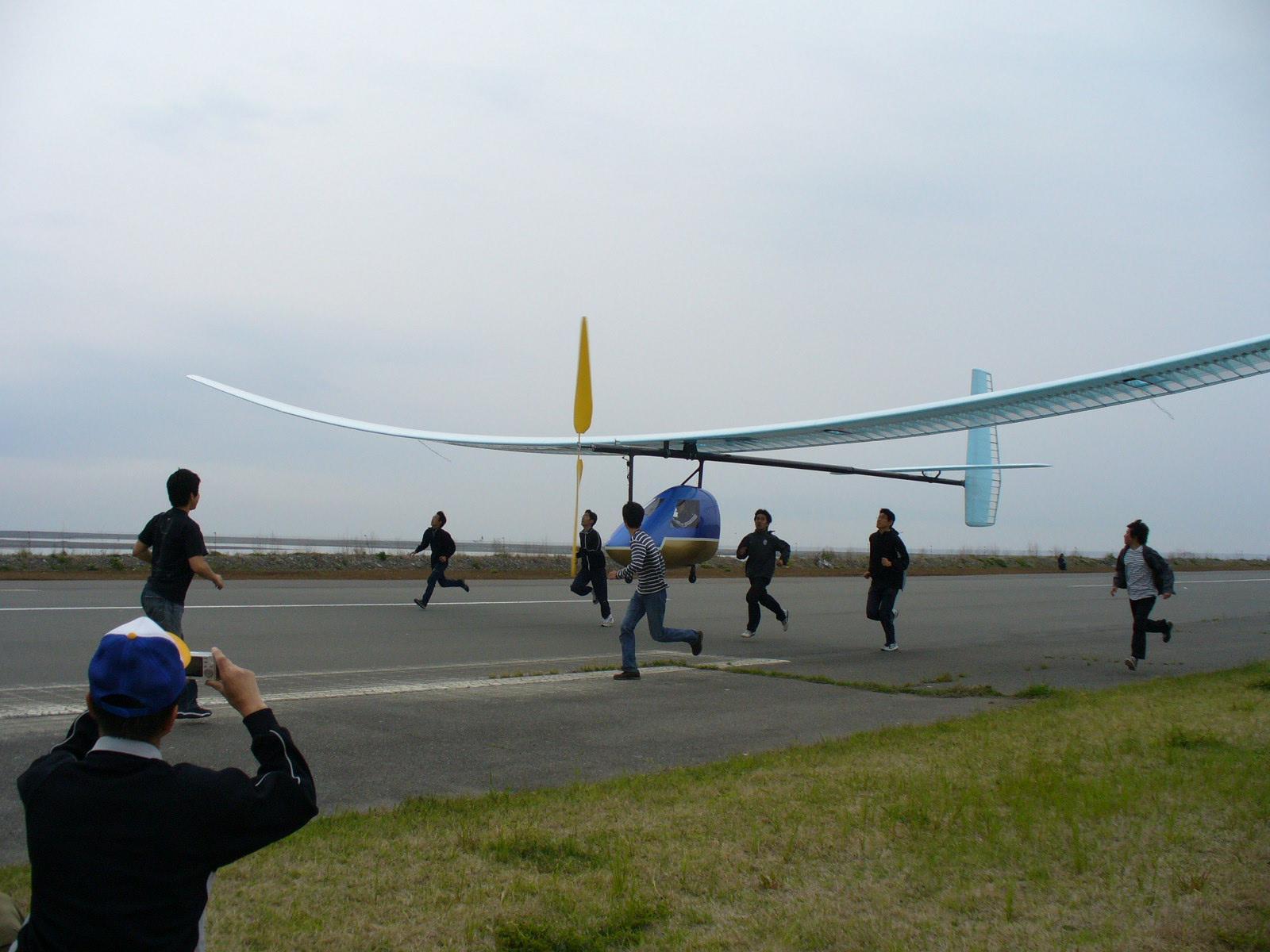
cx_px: 635
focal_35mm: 37
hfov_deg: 50.1
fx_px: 1357
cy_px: 476
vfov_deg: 38.7
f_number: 5.6
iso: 80
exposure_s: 1/250
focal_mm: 6.1
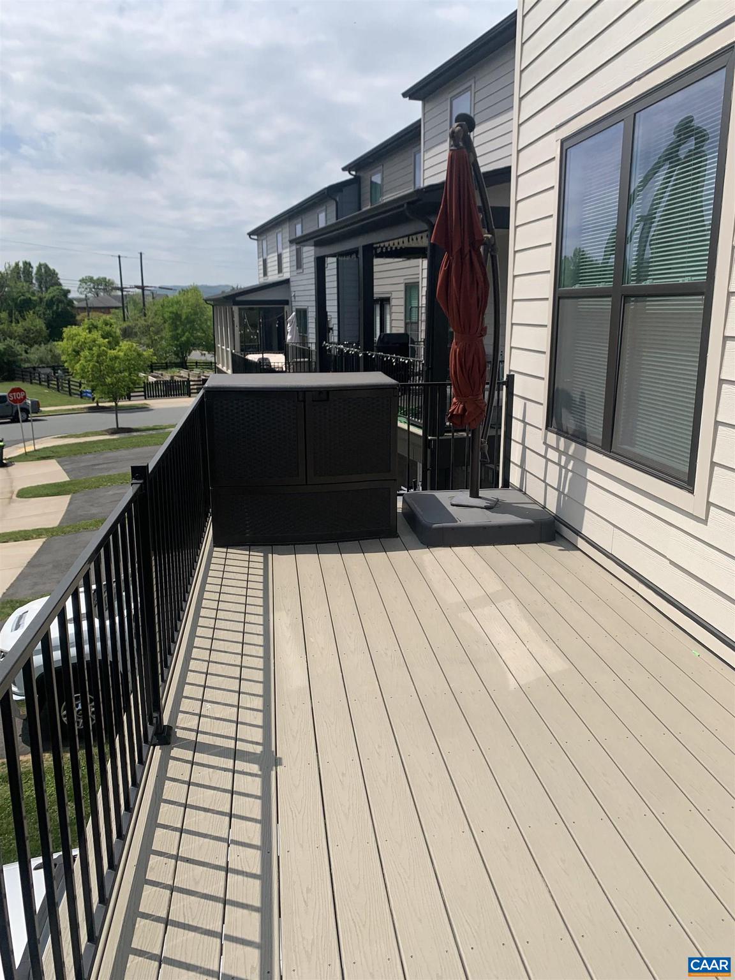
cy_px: 490
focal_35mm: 26
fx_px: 736
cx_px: 368
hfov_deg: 53.1
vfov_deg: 67.3
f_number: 1.8
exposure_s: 1/3086
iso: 25
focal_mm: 4.25
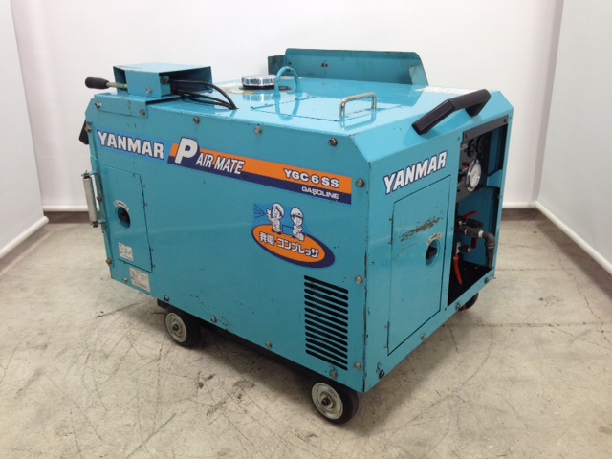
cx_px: 306
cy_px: 230
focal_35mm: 33
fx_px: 583
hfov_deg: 55.4
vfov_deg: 42.9
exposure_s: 1/60
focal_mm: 4.12
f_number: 2.4
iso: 64
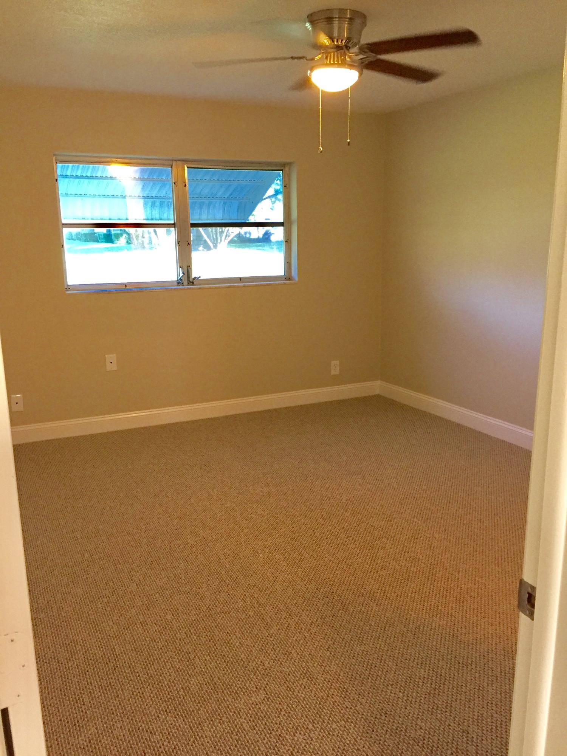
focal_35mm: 29
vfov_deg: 61.7
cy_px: 378
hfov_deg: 48.2
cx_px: 284
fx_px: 633
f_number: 2.2
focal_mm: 4.15
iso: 160
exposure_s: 1/30
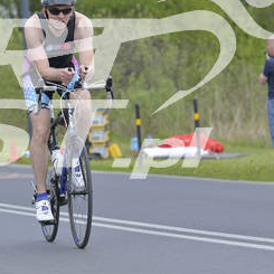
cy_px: 80
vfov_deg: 7.0
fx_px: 2230
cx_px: -3
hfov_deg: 7.0
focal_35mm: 249
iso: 400
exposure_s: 1/2500
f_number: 4
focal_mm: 112
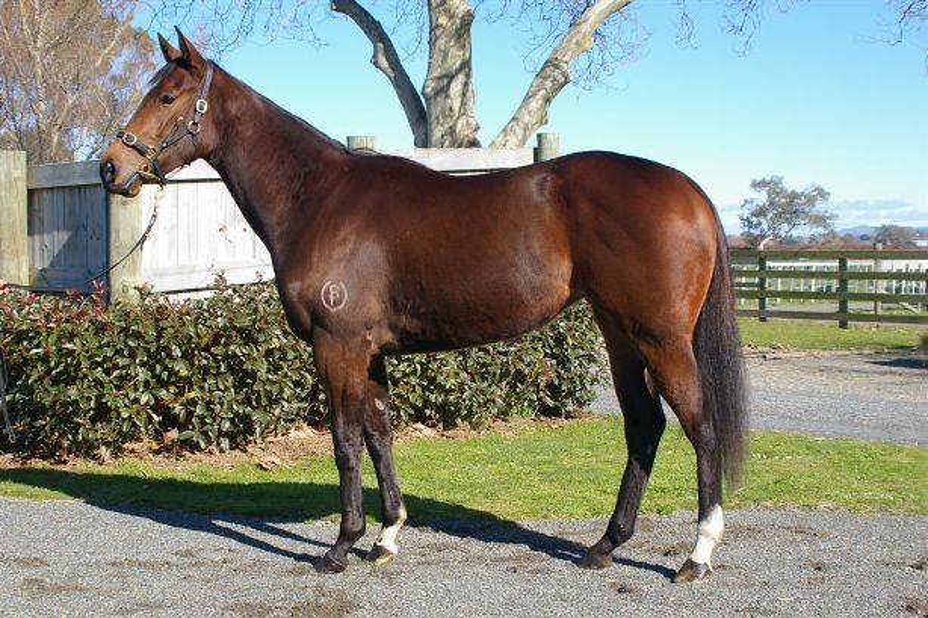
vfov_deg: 25.7
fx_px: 1353
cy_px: 309
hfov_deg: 37.9
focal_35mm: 52
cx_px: 464
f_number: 6.7
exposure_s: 1/350
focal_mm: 35
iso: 200
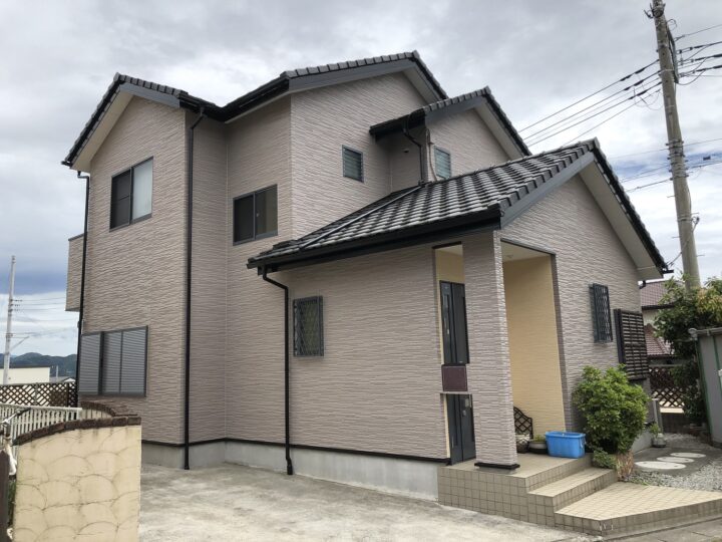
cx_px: 361
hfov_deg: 63.4
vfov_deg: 49.7
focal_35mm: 28
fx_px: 584
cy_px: 271
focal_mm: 3.99
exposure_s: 1/2315
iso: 20
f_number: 1.8
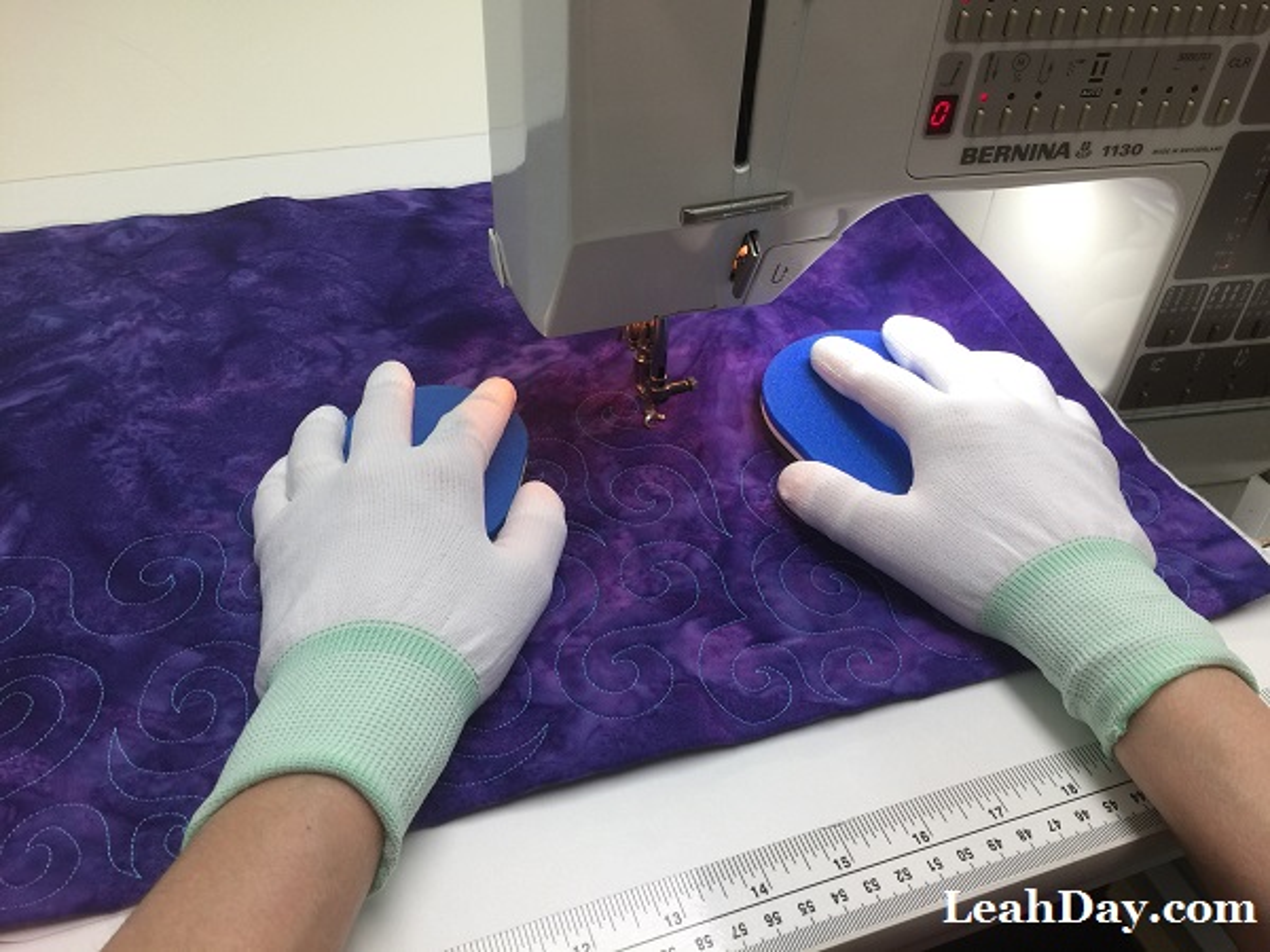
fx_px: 1064
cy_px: 476
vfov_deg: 48.2
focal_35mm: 29
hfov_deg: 61.7
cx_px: 635
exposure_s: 1/40
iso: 32
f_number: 2.2
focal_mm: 4.15
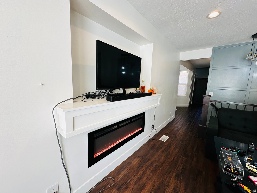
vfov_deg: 85.7
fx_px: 104
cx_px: 128
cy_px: 96
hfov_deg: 102.1
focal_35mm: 14
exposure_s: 1/120
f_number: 2.2
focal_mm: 2.22
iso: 64
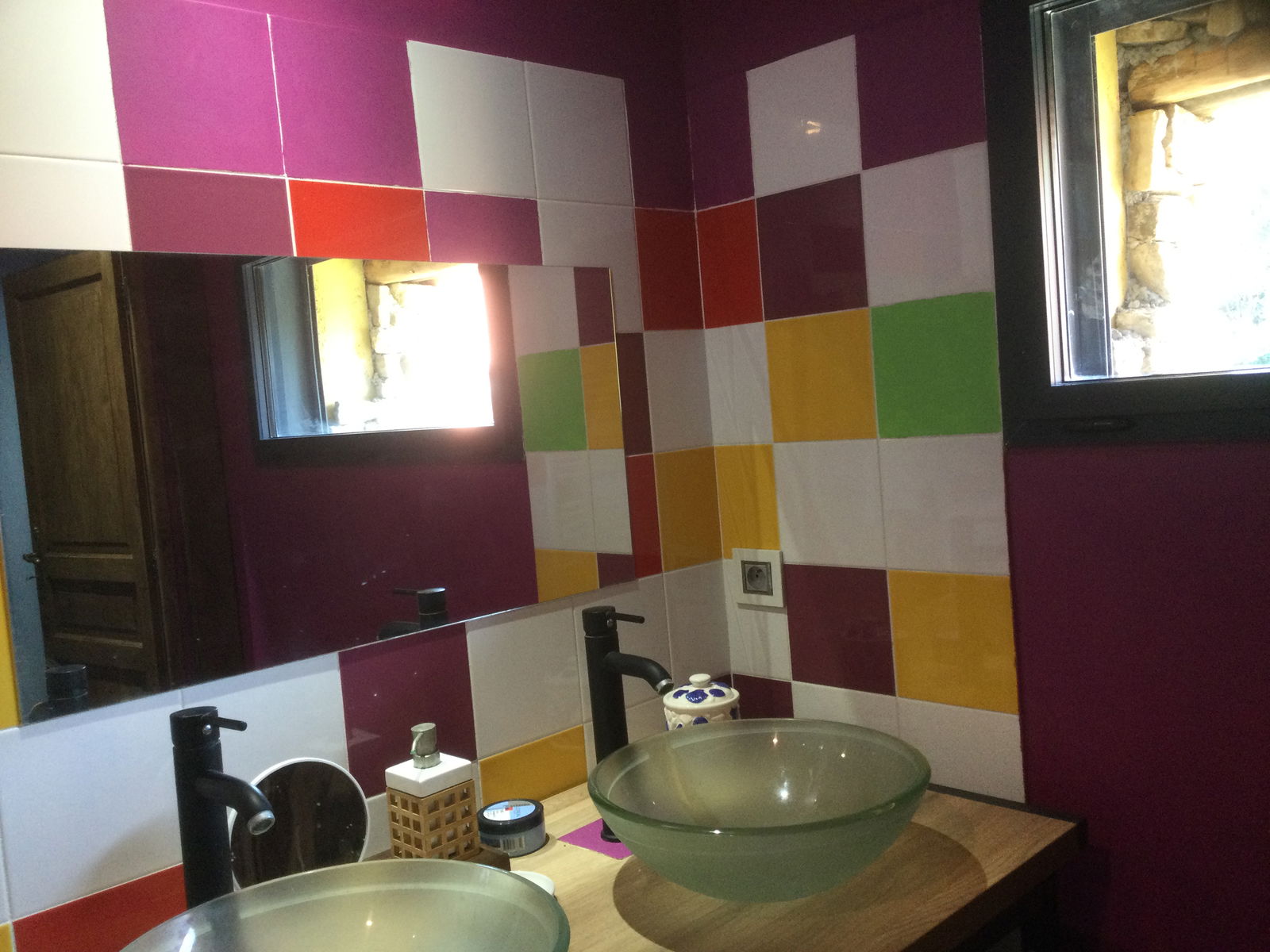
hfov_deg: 58.4
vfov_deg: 45.4
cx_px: 635
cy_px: 476
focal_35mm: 31
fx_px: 1137
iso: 125
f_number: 2.4
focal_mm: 3.3
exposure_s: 1/33
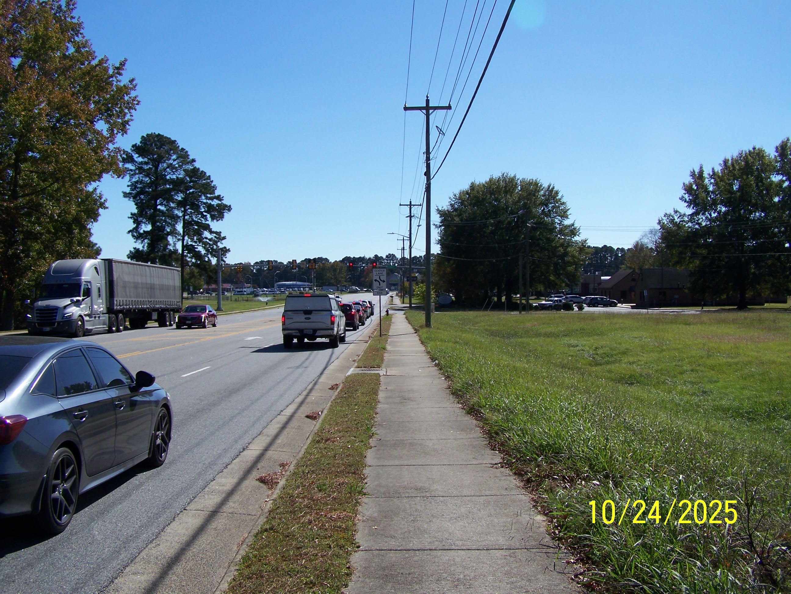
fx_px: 868
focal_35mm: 38
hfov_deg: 49.0
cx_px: 396
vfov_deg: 37.7
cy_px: 297
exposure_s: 1/640
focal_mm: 6.3
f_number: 4
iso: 64
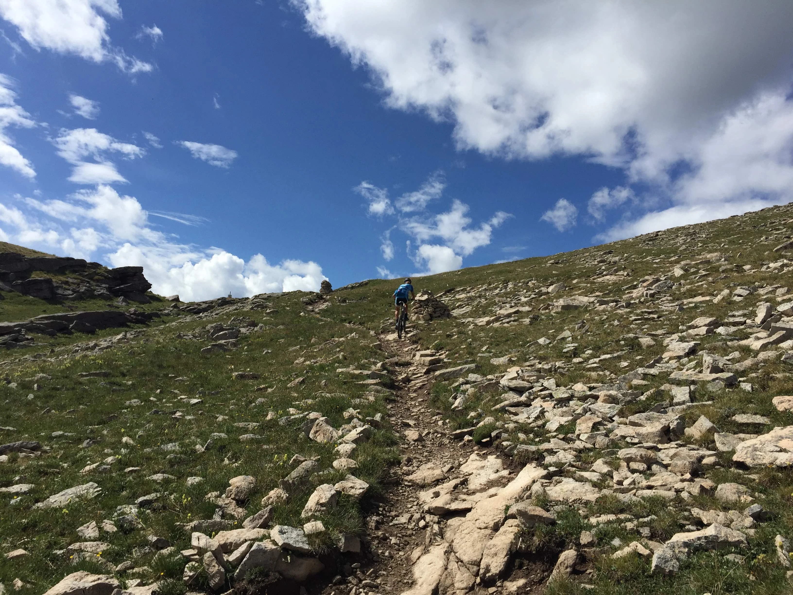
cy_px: 298
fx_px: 664
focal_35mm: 29
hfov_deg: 61.7
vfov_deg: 48.2
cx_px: 396
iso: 32
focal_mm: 4.15
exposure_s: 1/3300
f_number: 2.2
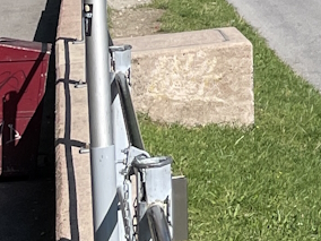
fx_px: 1632
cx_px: 702
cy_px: -351
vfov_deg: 7.8
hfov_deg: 10.1
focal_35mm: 176
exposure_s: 1/3205
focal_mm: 4.2
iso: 32
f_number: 1.6
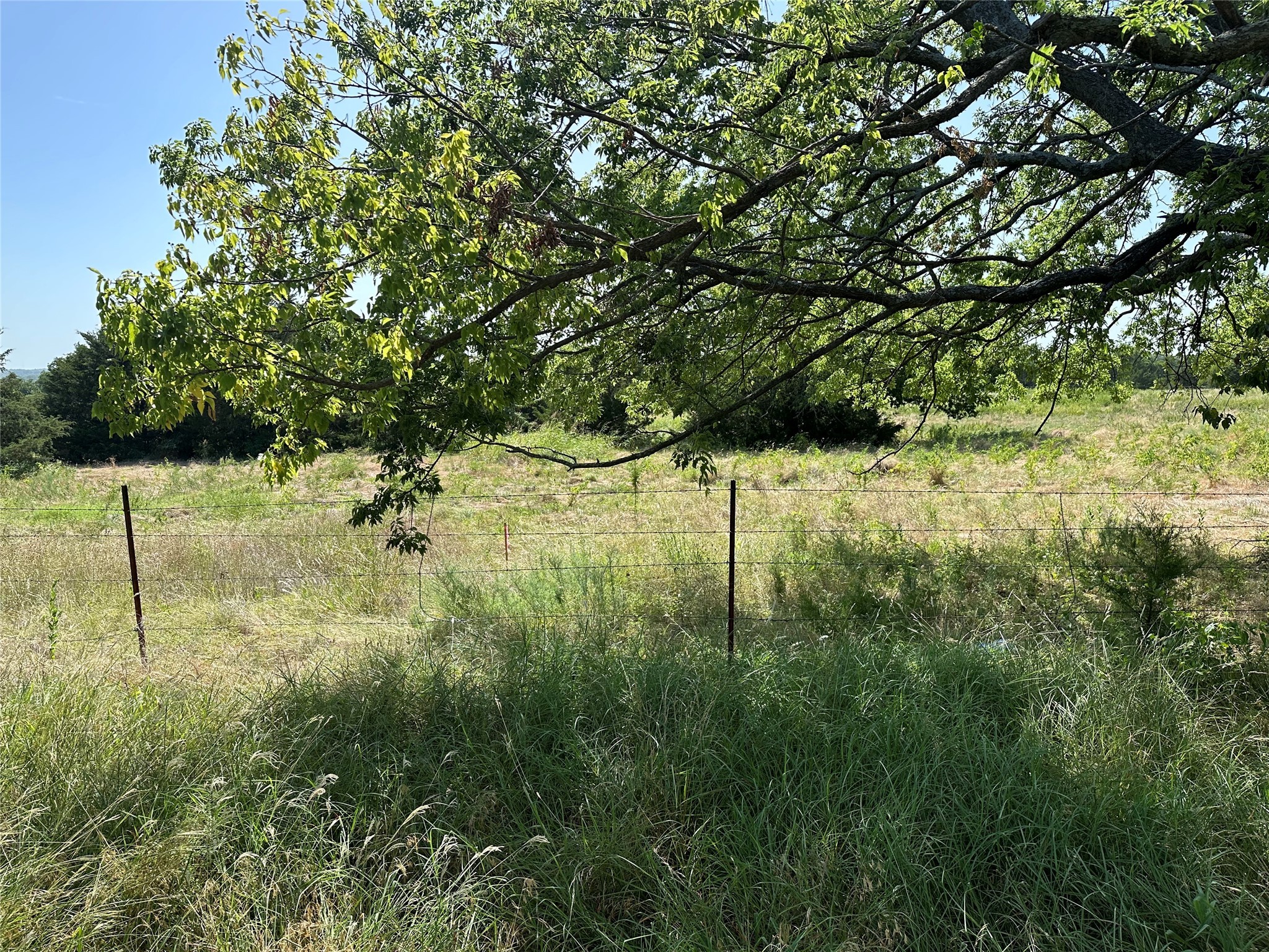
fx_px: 880
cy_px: 476
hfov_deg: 71.6
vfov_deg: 56.8
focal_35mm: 24
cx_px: 634
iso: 80
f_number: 1.78
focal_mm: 6.86
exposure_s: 1/2252
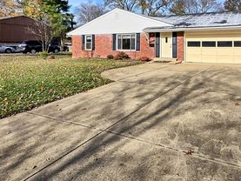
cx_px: 168
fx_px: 181
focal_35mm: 26
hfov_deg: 64.8
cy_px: 44
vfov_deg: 50.8
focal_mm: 10
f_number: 8
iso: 100
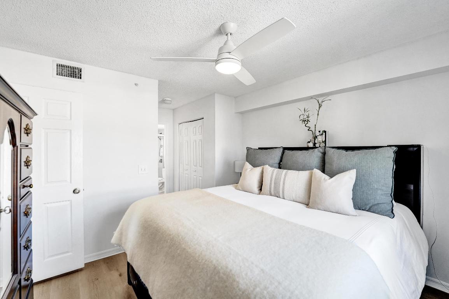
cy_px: 150
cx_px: 224
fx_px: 175
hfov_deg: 104.3
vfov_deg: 81.1
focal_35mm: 14
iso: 1250
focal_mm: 14
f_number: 3.5
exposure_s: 1/400
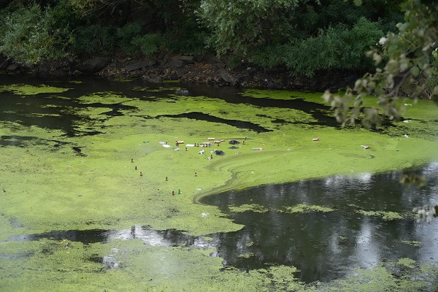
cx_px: 219
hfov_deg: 28.8
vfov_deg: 19.5
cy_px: 146
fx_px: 852
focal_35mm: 70
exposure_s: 1/8000
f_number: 5
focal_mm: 70
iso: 10000
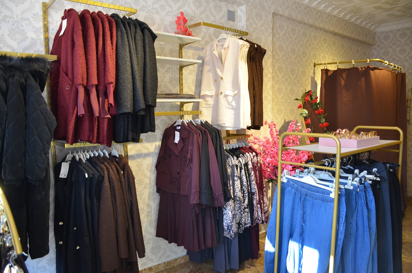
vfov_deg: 47.7
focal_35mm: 27
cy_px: 136
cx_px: 206
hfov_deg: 67.5
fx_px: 308
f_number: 4
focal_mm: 18
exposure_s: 1/60
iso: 640
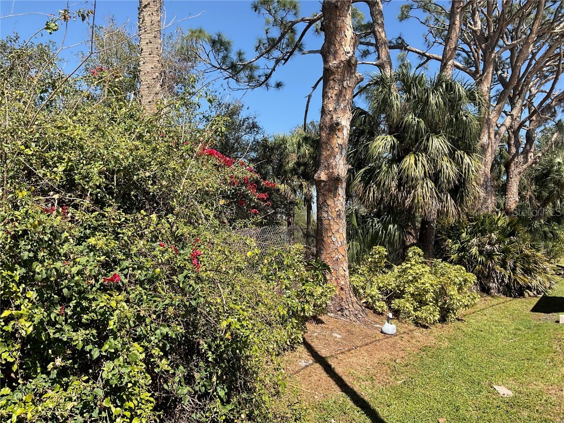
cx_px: 282
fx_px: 472
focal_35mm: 29
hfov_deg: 61.7
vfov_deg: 48.2
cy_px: 212
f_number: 1.8
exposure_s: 1/1121
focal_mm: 3
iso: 16
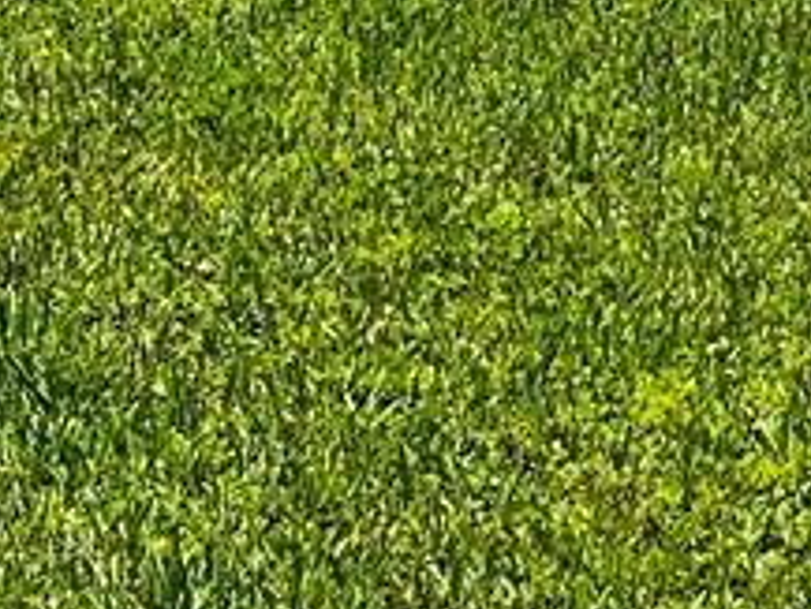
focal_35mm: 192
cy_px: -452
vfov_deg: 7.5
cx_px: 590
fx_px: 4501
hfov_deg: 10.3
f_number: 1.5
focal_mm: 5.7
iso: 50
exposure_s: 1/3571
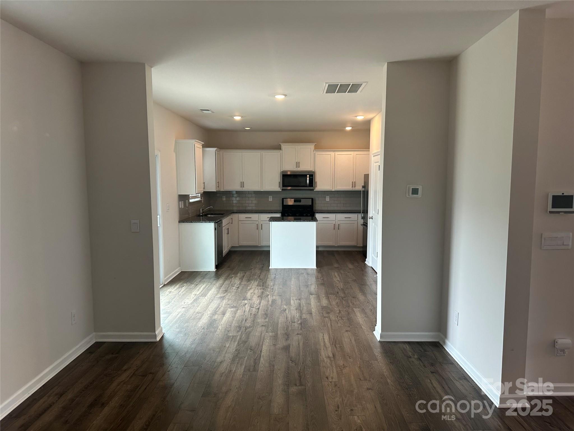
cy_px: 216
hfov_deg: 71.6
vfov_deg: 56.8
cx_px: 287
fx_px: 398
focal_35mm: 24
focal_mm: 6.86
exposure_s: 1/120
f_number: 1.78
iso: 125
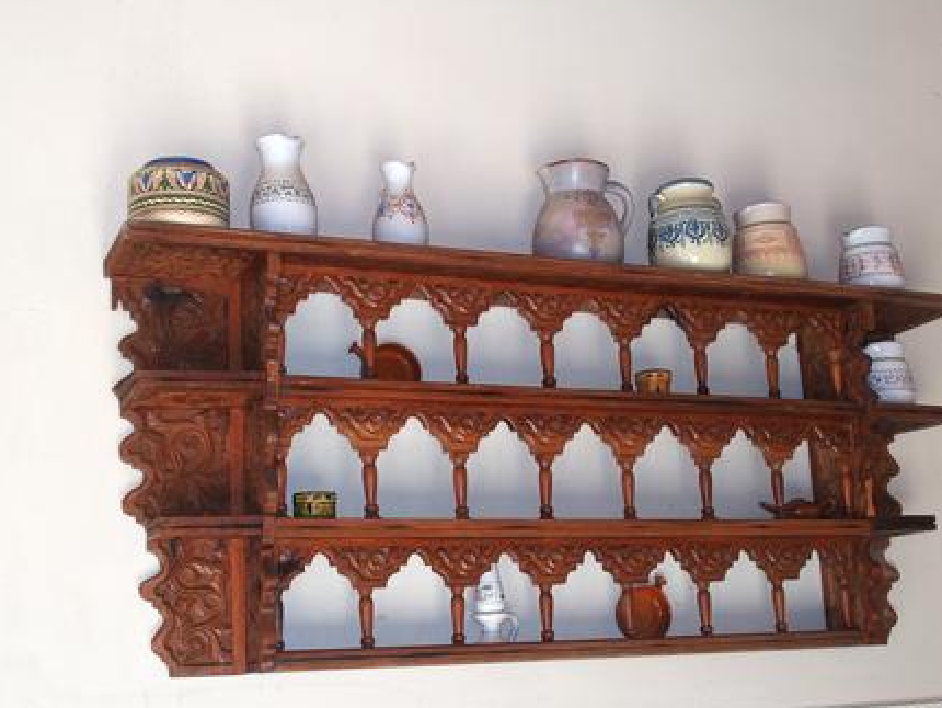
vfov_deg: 32.9
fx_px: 1198
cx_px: 451
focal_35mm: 44
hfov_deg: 42.9
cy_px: 349
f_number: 2.8
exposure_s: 1/80
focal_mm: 9
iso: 100
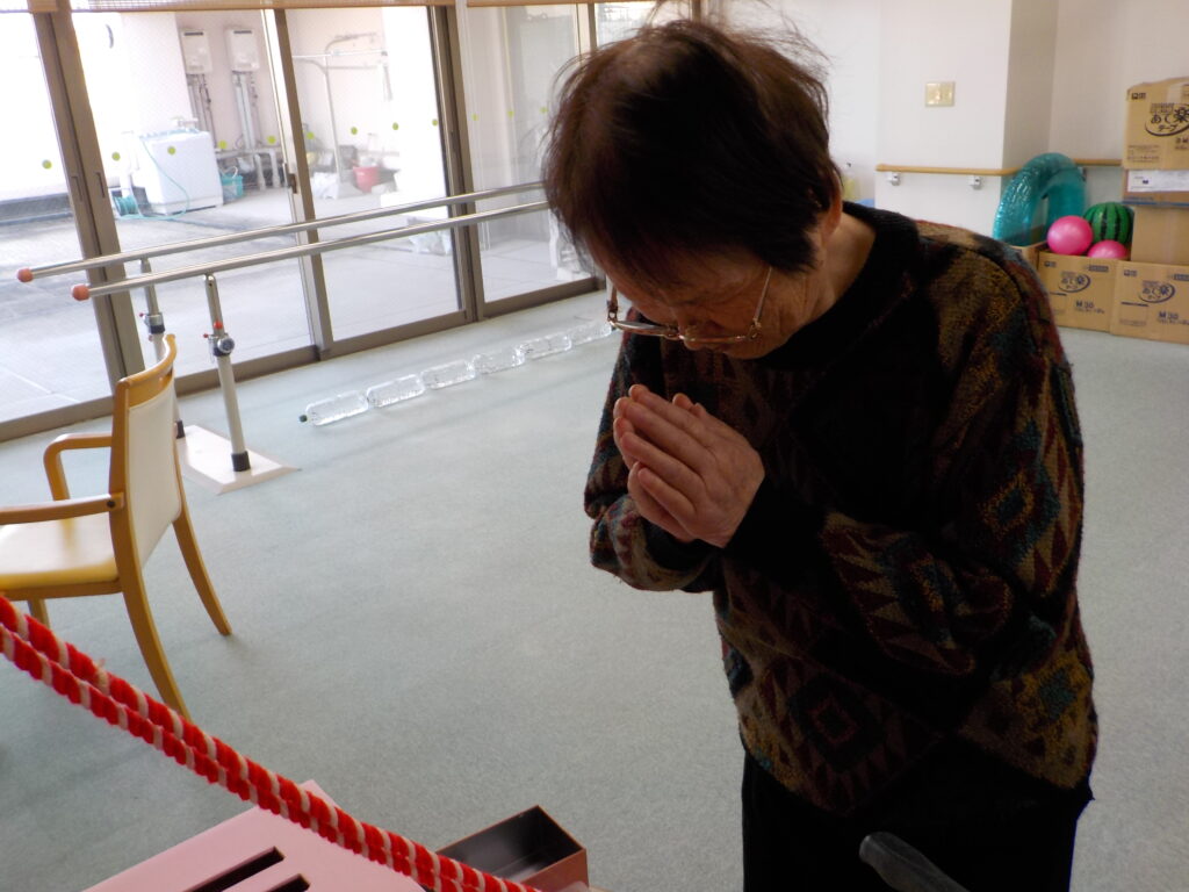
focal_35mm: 30
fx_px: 1030
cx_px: 594
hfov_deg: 60.0
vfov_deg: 46.8
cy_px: 446
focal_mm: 4.1
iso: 125
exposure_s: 1/40
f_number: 3.3
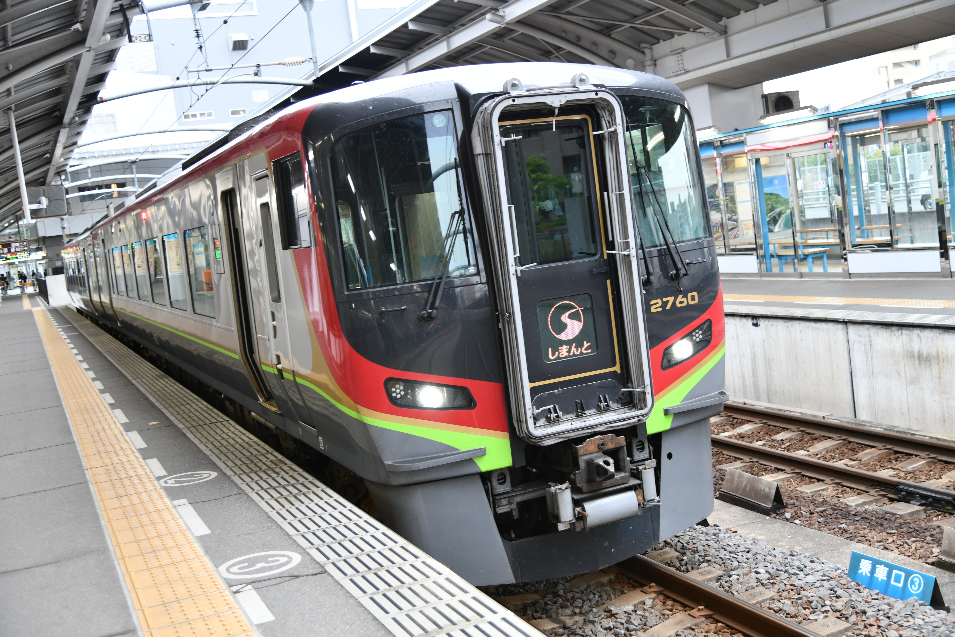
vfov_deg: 35.1
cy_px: 318
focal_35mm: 38
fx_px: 1008
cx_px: 478
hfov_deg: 50.7
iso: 400
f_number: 4
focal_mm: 38
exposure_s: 1/50
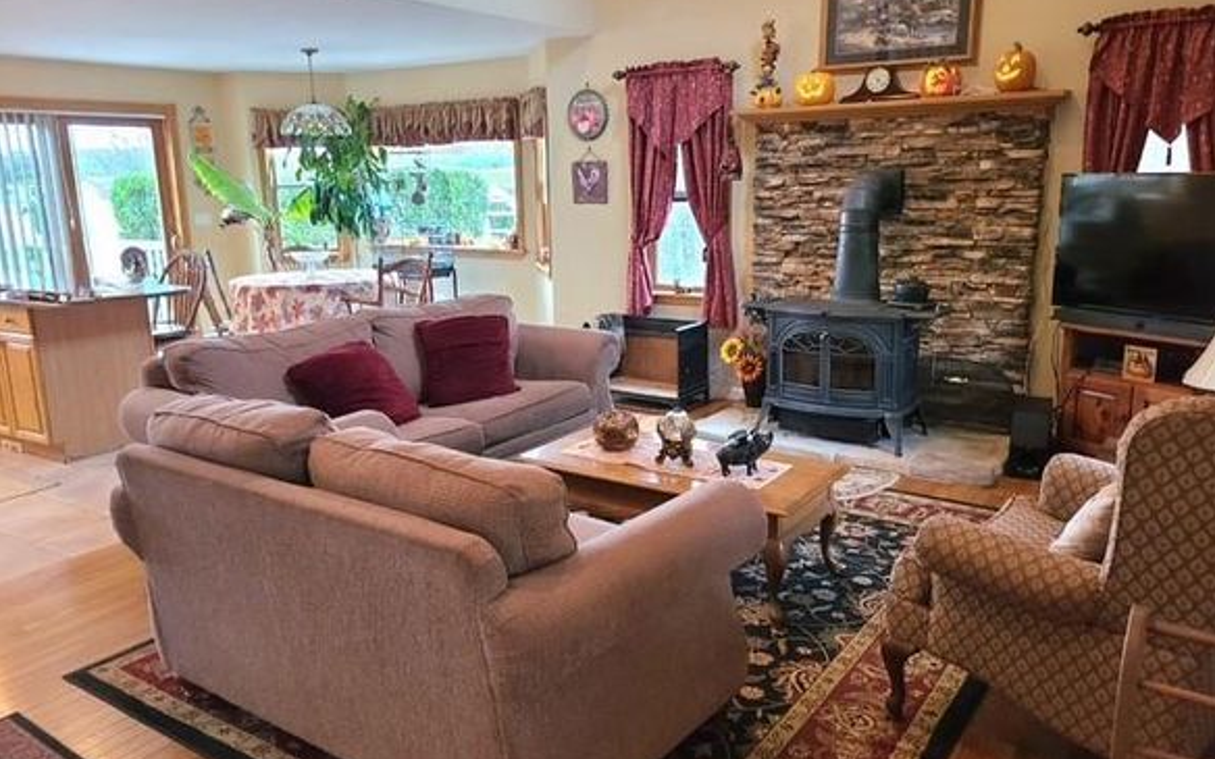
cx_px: 614
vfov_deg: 44.5
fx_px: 927
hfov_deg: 66.5
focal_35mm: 28
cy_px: 367
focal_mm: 5.4
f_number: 1.8
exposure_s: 1/40
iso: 250
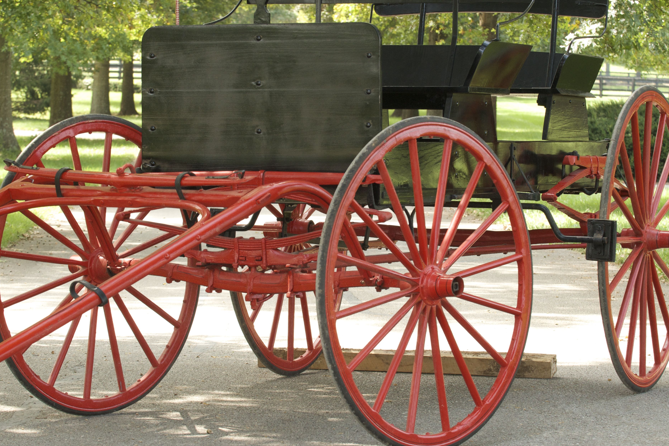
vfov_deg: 9.9
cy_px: 177
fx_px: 2564
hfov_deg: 14.9
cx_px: 341
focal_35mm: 138
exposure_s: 1/125
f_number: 5.6
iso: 640
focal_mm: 70
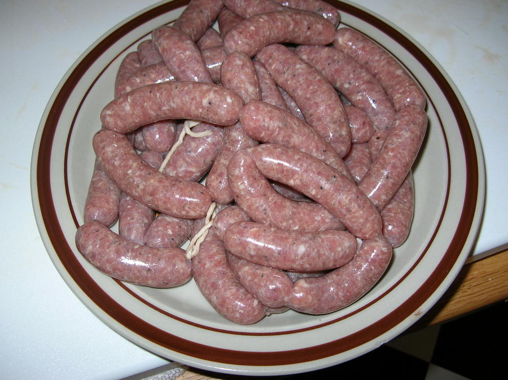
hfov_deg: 51.4
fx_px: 528
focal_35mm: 36
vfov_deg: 39.6
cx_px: 254
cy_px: 190
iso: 50
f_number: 2.7
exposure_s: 1/60.1
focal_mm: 6
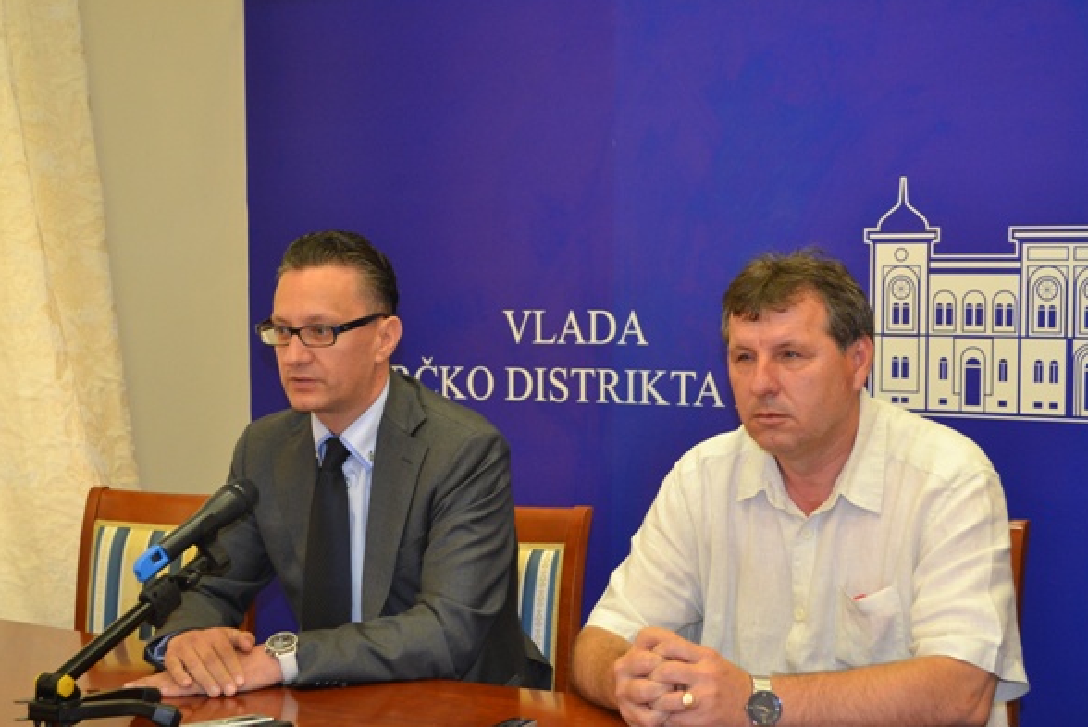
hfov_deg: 32.3
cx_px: 581
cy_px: 386
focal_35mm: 62
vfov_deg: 21.9
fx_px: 1875
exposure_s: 1/60
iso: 1000
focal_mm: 38
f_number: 5
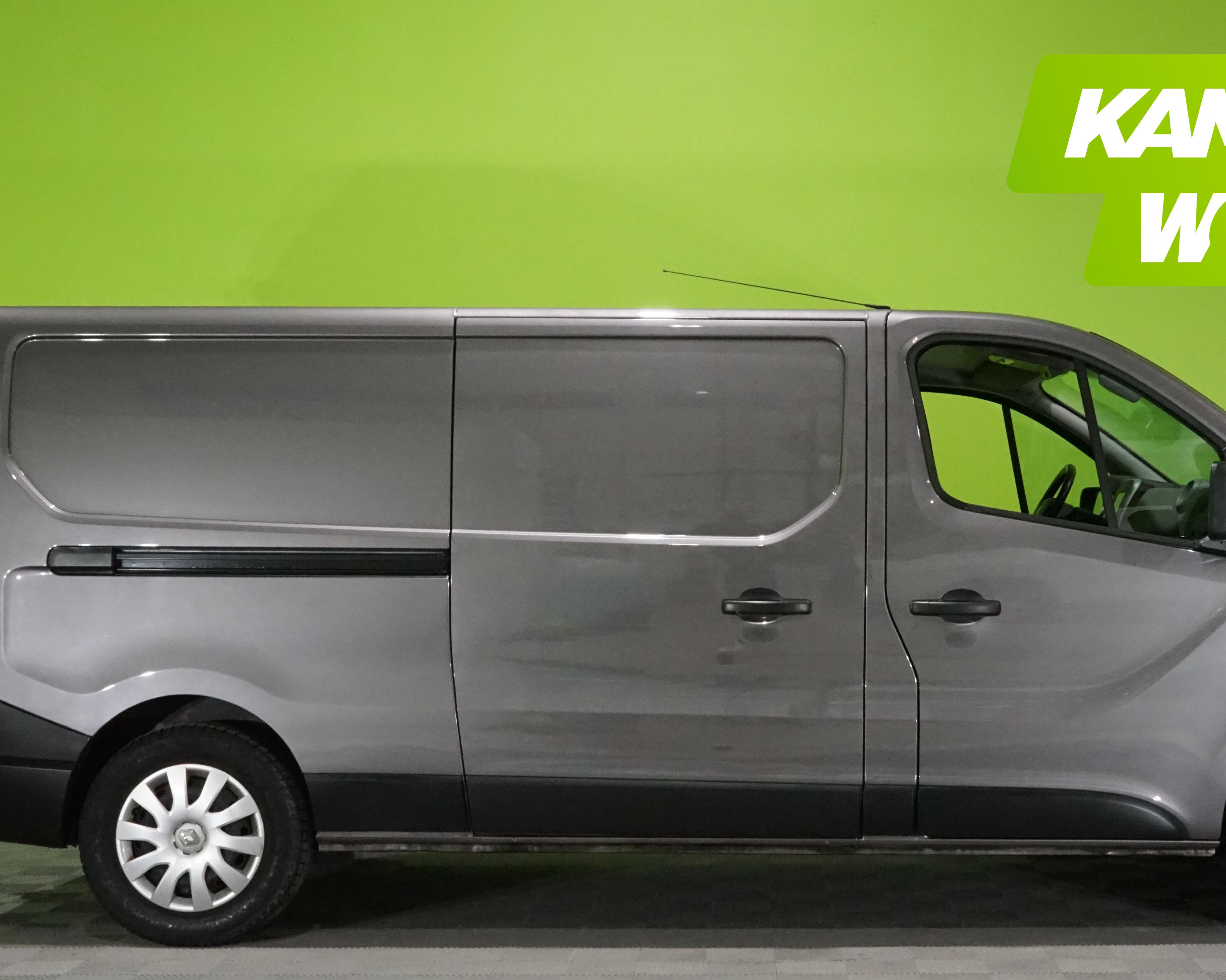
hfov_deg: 35.2
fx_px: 1923
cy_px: 595
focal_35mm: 53
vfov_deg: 28.5
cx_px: 743
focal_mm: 38
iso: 6400
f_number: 25
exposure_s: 1/20
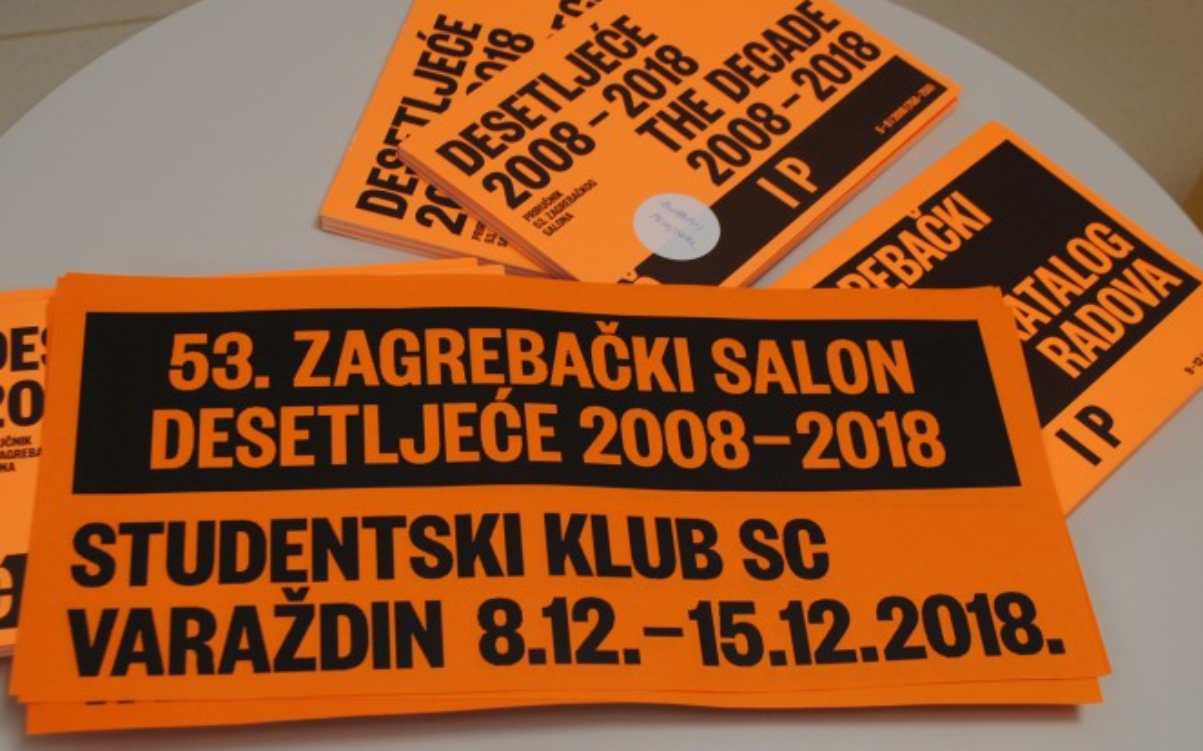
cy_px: 500
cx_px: 570
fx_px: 1704
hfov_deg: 38.9
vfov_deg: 24.7
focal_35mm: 52
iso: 200
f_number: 4
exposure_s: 1/60
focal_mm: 22
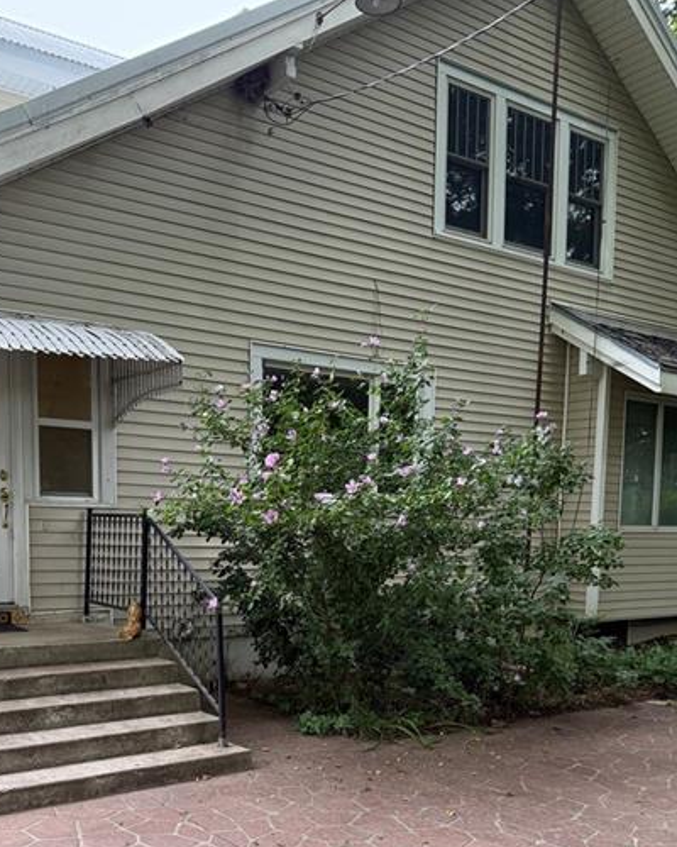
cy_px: 618
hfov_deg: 41.0
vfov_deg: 48.6
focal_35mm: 36
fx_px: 902
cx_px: 272
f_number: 1.78
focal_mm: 6.76
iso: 100
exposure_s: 1/426
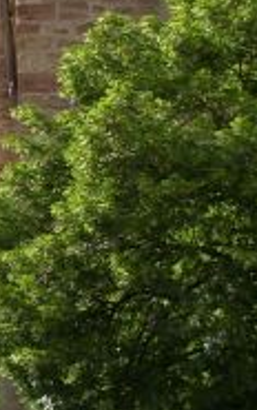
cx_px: -91
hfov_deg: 8.1
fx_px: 1789
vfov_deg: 13.1
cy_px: 153
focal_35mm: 160
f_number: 4.3
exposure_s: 1/250
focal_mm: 5.8
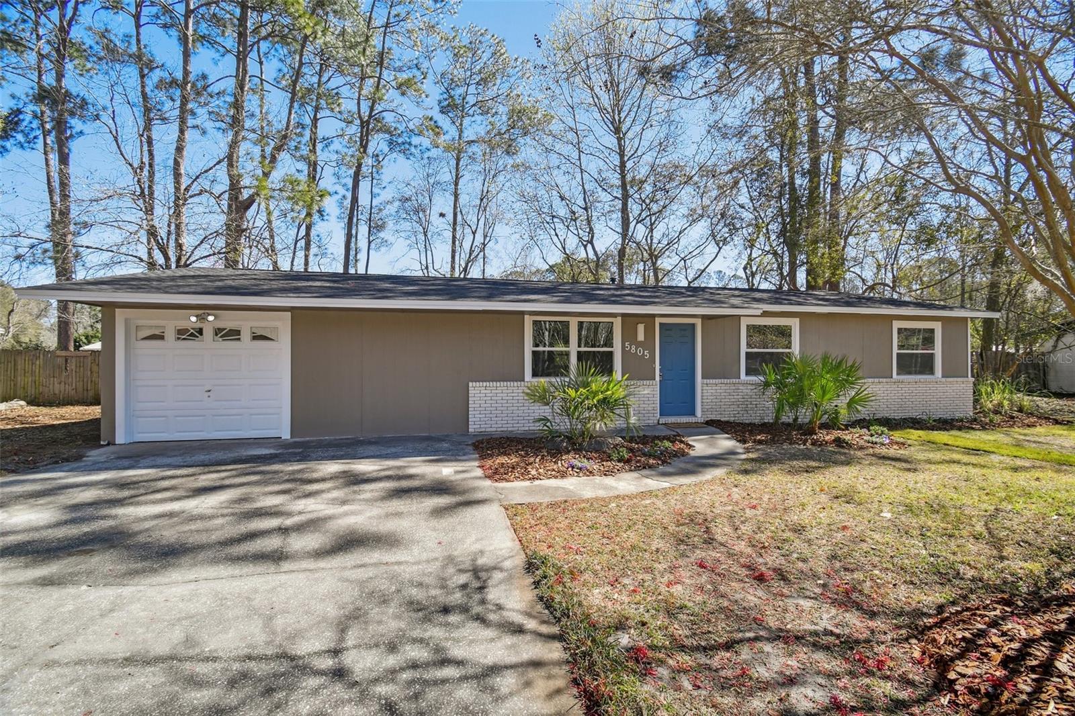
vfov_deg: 77.3
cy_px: 358
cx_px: 538
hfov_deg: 100.4
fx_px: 448
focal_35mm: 15
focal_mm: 10
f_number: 8
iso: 200
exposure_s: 1/60
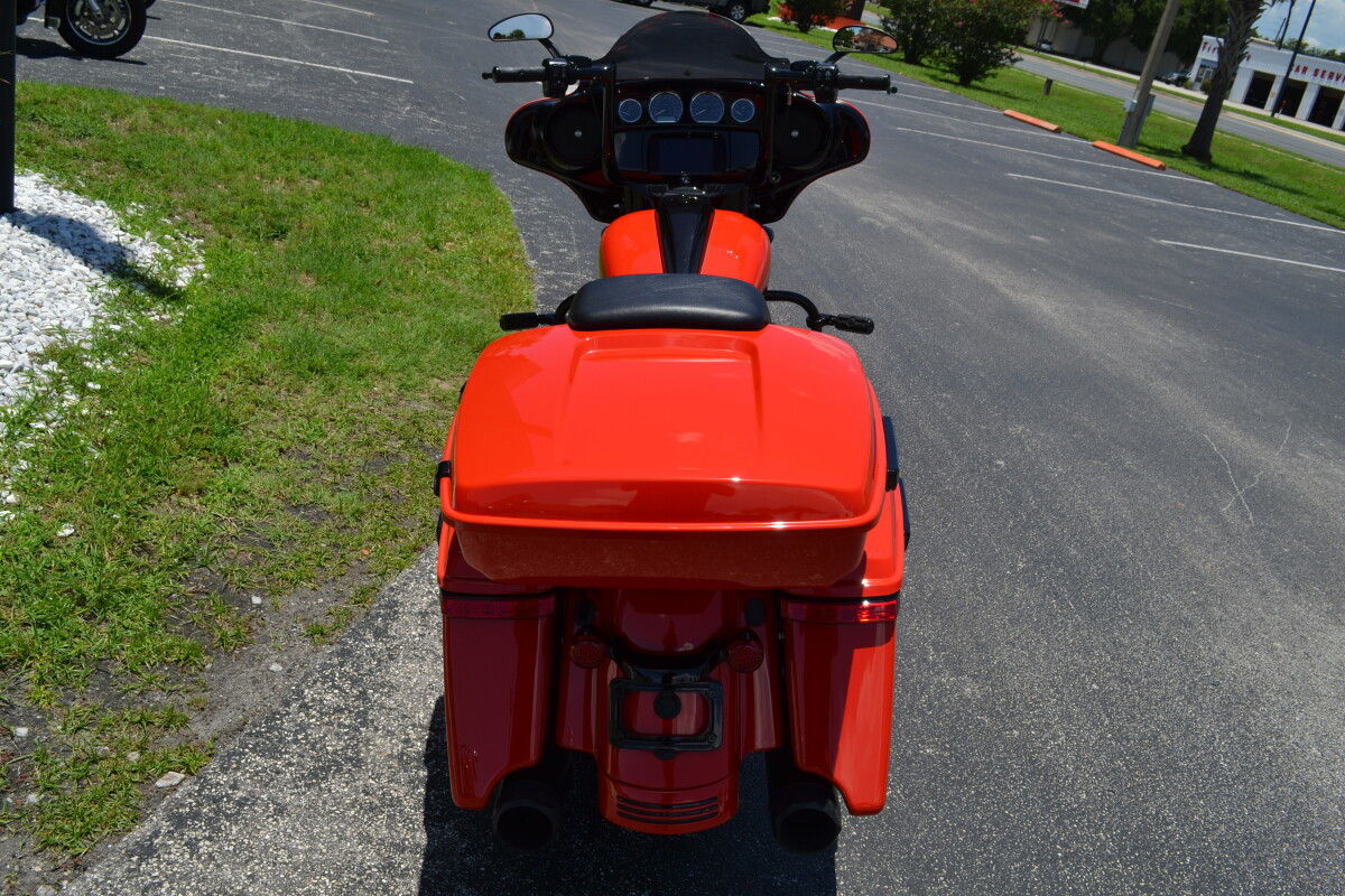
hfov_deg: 61.9
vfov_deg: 43.6
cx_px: 672
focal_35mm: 30
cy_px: 448
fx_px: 1121
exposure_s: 1/320
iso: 100
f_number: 9
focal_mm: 20
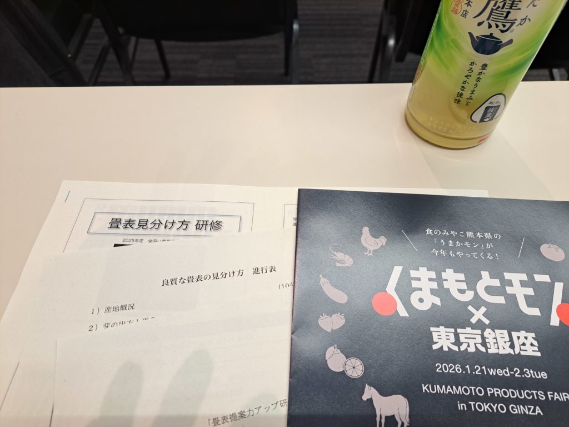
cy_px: 214
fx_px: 394
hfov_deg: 71.6
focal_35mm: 24
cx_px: 284
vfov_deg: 56.8
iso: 80
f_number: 1.8
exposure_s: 1/50
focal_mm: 5.23
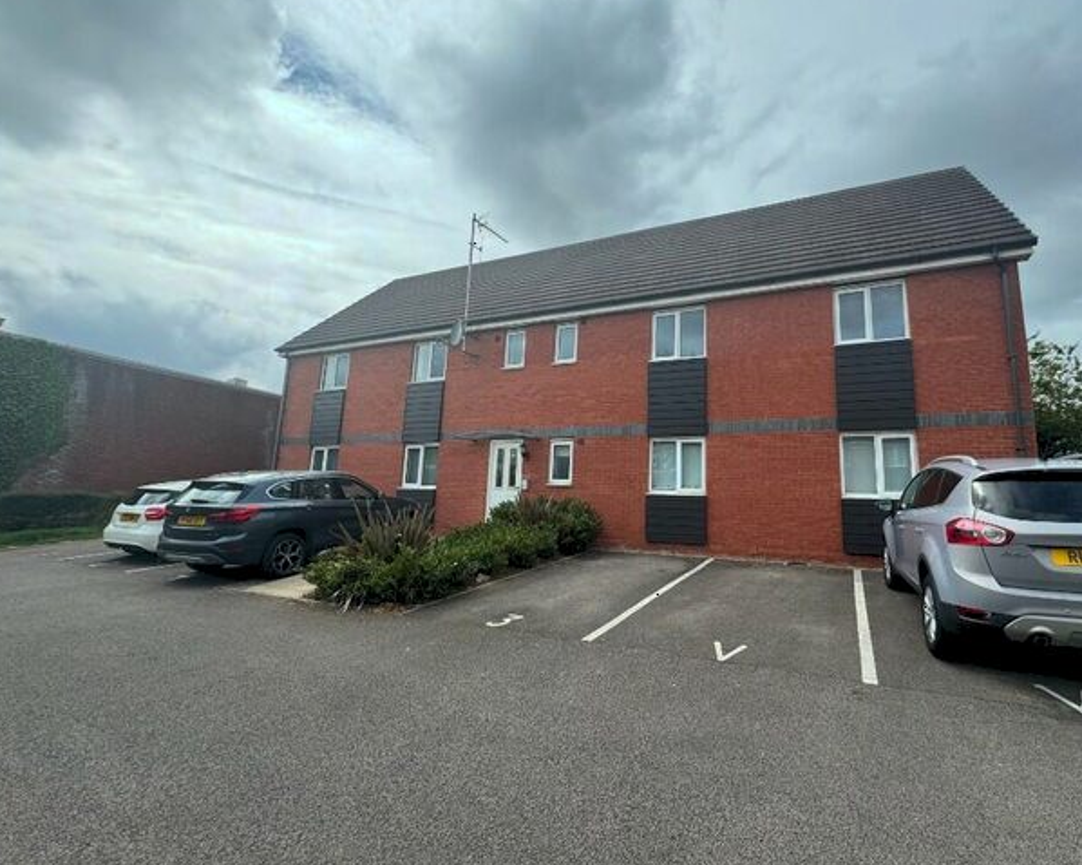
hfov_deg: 92.5
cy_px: 423
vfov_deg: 80.3
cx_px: 621
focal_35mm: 16
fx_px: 512
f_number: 2.2
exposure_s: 1/879
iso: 50
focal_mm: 2.22
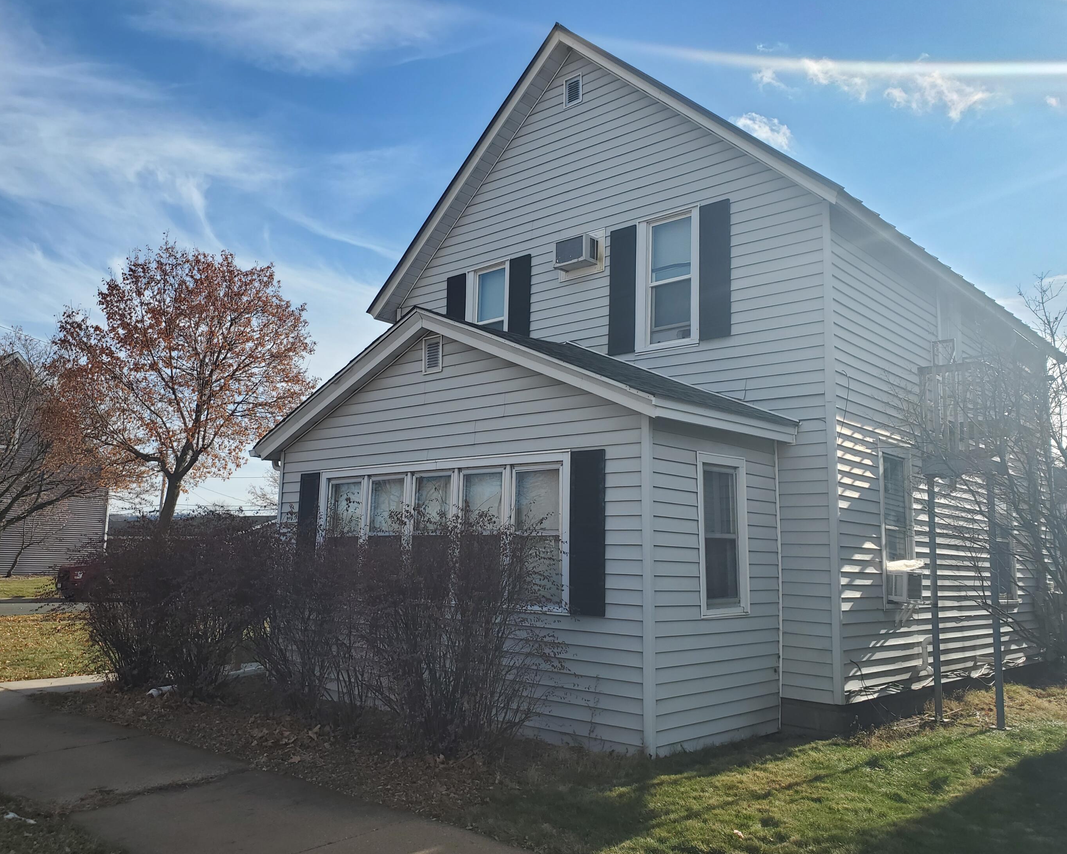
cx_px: 506
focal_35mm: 28
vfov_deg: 51.5
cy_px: 423
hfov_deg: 62.2
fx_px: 884
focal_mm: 4.3
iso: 50
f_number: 2.4
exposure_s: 1/1542
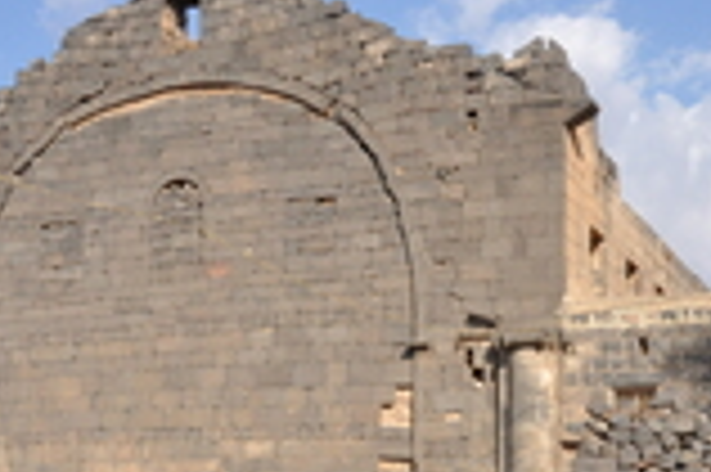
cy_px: 369
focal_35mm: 69
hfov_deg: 29.2
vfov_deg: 19.5
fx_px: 1361
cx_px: 412
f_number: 10
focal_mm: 18
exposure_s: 1/400
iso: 200
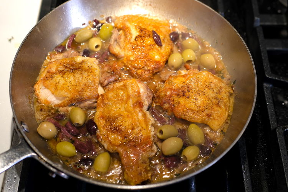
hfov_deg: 43.6
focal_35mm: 45
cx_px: 144
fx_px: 360
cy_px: 96
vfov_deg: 29.9
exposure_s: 1/42
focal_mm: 30
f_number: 2.8
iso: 160
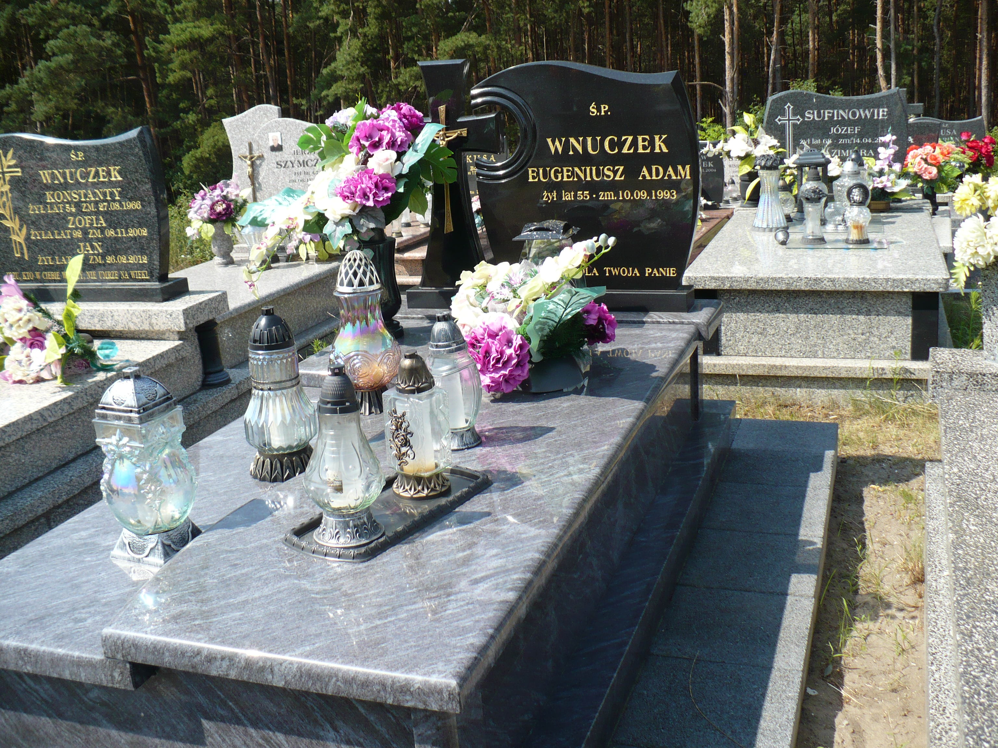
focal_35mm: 37
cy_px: 374
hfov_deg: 50.1
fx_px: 1067
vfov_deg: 38.7
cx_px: 499
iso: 100
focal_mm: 6.1
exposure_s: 1/800
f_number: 2.8
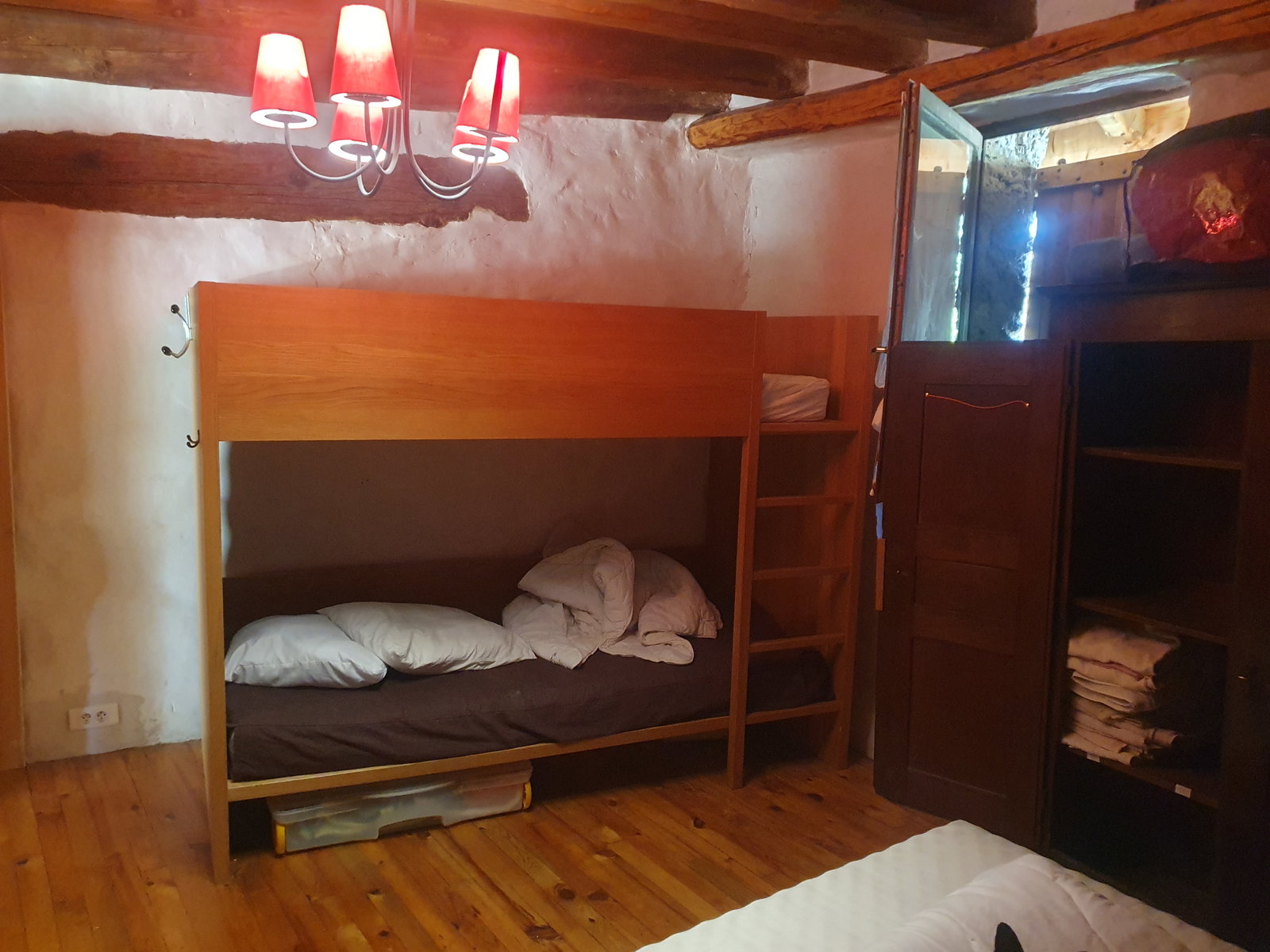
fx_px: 954
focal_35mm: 26
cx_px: 635
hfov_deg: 67.3
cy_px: 476
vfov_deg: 53.1
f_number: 1.5
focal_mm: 4.32
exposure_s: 1/33
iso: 640
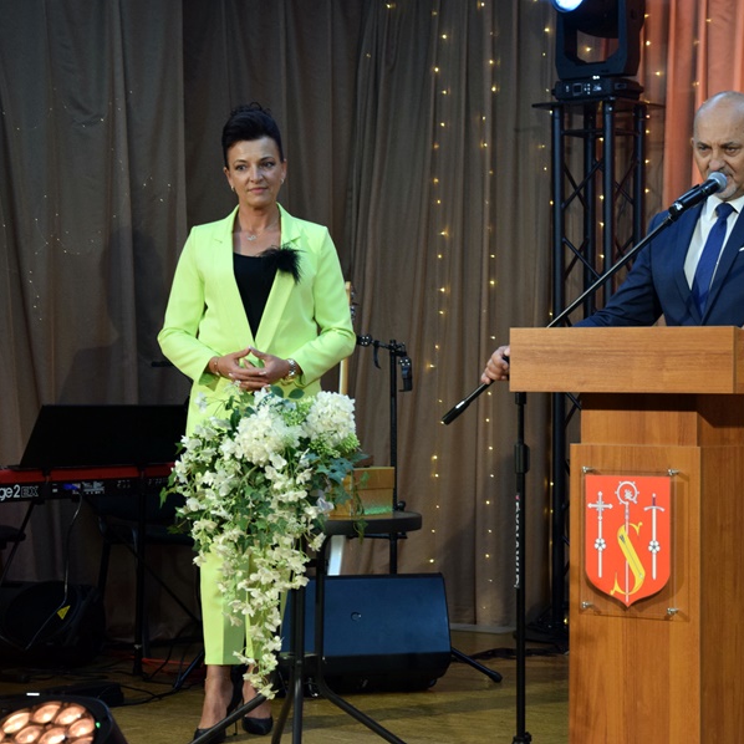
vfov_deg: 18.1
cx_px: 493
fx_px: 2334
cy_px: 372
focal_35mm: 96
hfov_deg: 18.1
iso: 1100
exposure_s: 1/100
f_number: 5
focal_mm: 50
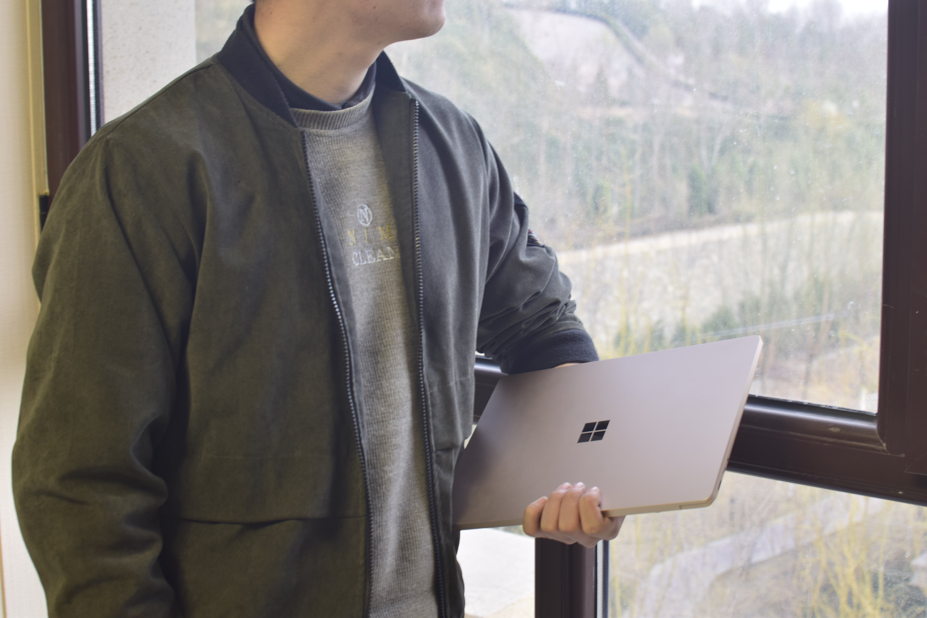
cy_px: 309
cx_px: 464
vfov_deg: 25.8
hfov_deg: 37.9
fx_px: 1352
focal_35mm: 52
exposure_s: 1/15
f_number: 7.1
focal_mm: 35
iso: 200
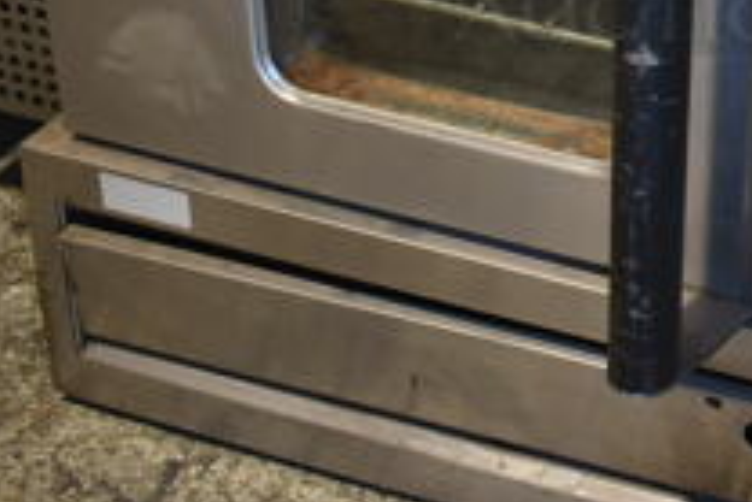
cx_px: 835
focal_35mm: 79
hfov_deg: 23.9
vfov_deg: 16.4
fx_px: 1651
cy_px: -137
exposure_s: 1/30
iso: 720
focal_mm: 18
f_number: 3.5
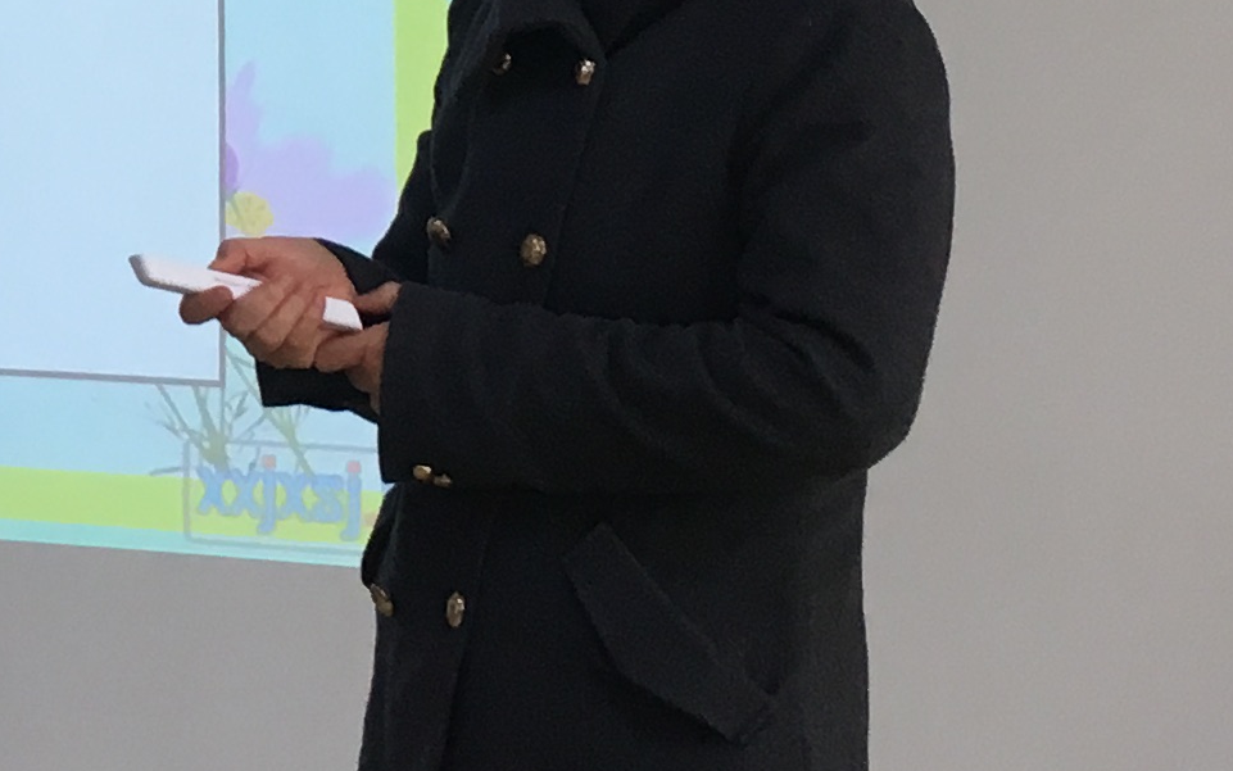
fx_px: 4336
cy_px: -313
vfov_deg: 9.9
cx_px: -391
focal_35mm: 129
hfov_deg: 15.4
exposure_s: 1/33
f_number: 2.2
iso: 25
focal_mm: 4.15
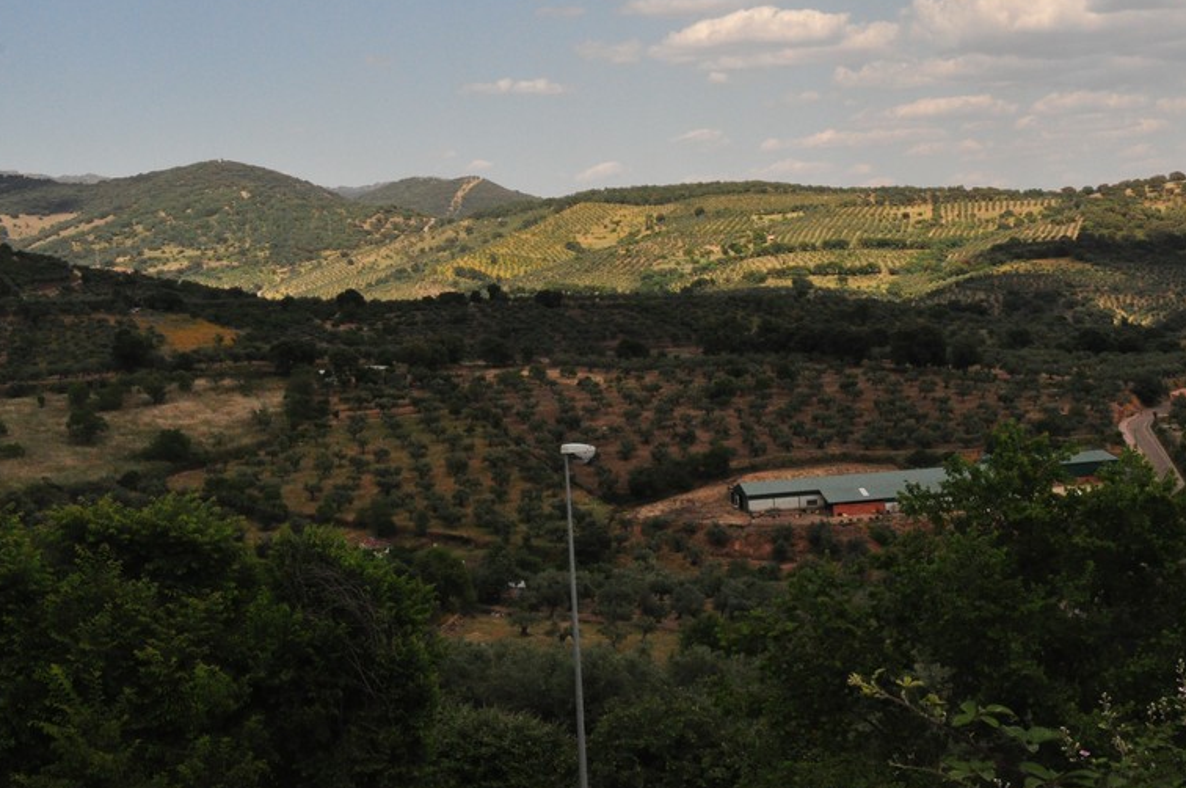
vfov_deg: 20.8
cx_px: 717
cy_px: 265
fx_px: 2139
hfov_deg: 30.9
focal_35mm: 65
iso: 1000
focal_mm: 32
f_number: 13
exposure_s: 1/640
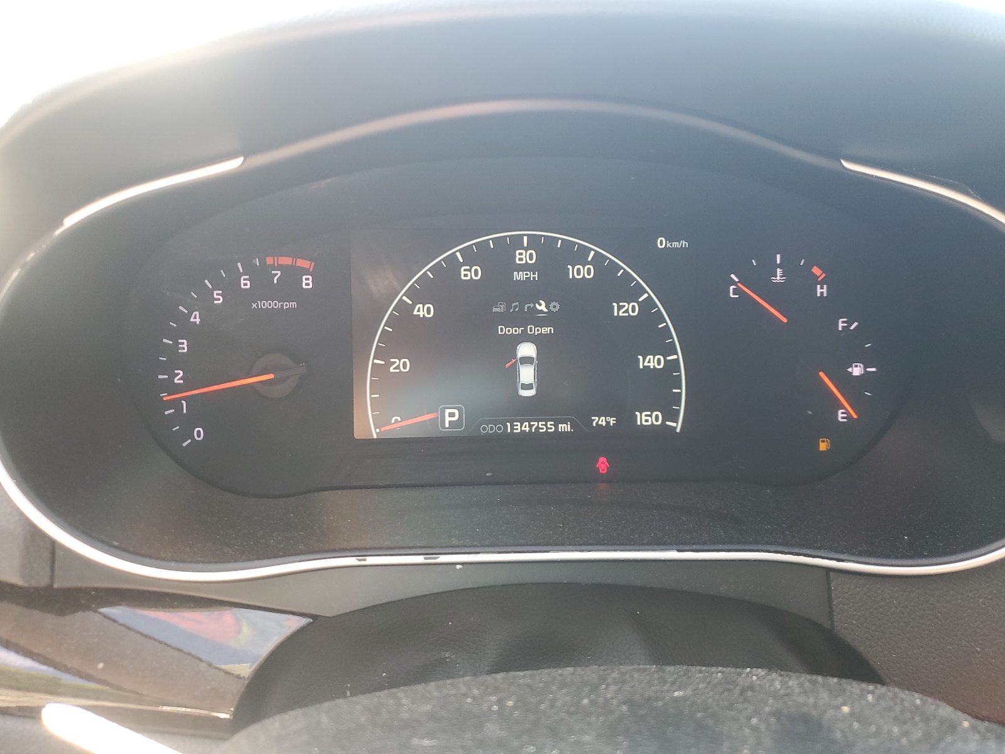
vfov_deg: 53.1
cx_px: 502
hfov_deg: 67.3
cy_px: 377
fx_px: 755
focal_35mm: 26
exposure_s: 1/60.2
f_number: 1.5
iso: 63
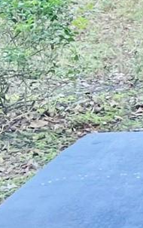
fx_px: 1157
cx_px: 574
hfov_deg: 6.0
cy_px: -65
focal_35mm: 186
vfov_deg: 11.0
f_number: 1.5
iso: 40
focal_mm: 5.7
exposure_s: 1/164
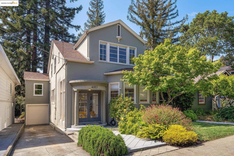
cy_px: 78
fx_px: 156
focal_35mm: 24
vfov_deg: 53.1
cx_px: 117
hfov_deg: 73.7
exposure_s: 1/320
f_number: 11
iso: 200
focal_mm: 24
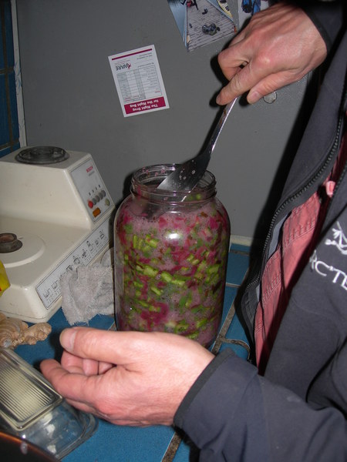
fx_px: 508
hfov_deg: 37.7
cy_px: 231
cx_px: 174
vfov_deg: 49.0
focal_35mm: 38
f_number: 2.8
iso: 50
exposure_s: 1/60.1
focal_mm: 7.8
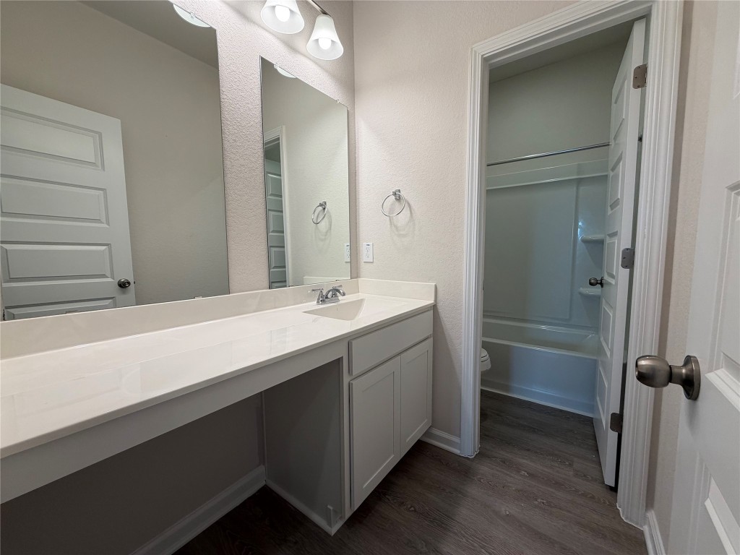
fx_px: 299
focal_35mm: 14
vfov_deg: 85.7
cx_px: 370
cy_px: 278
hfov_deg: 102.1
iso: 100
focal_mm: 2.22
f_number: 2.2
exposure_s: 1/120
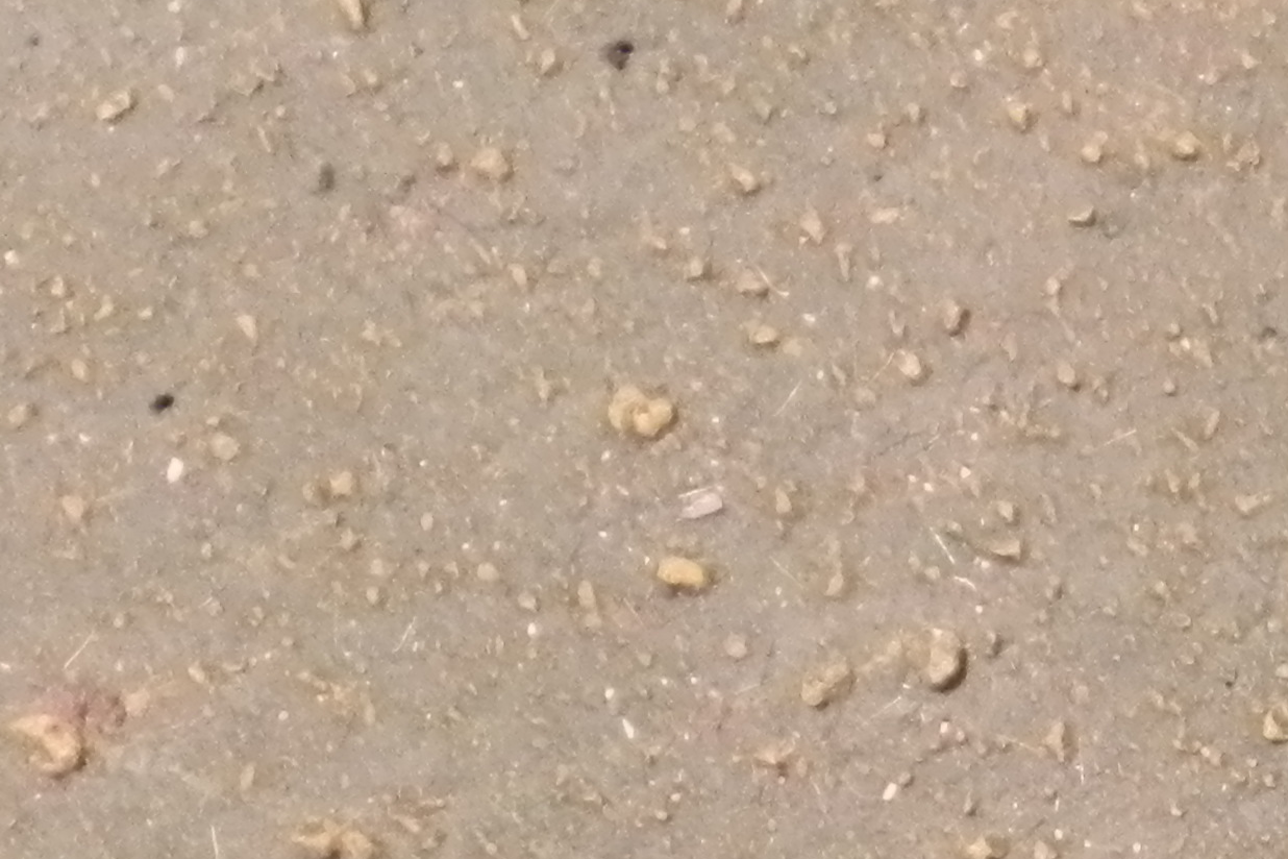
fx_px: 3613
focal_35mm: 101
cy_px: 1416
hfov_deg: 18.5
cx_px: 1759
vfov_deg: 12.6
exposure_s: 1/40
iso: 400
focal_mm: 5
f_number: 3.1
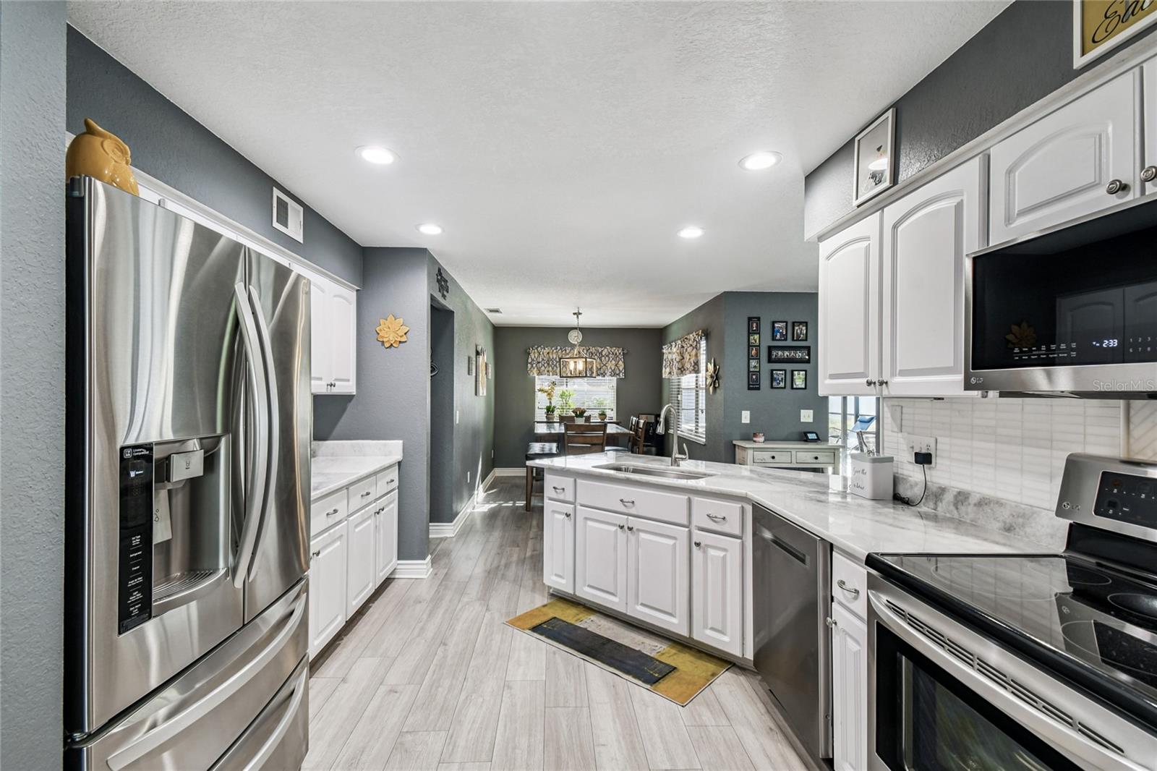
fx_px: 482
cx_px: 578
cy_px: 386
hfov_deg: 100.4
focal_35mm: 15
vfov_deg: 77.3
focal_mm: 10
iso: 100
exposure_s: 1/5
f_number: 7.1
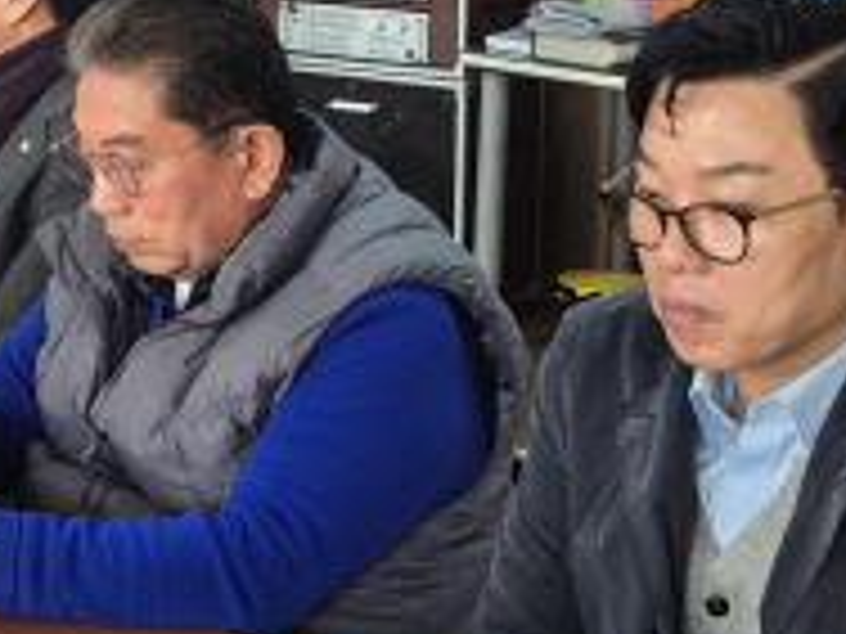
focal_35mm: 98
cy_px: 36
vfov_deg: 14.9
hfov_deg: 19.3
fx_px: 2395
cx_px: -65
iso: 80
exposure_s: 1/120
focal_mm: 5.4
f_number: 1.8
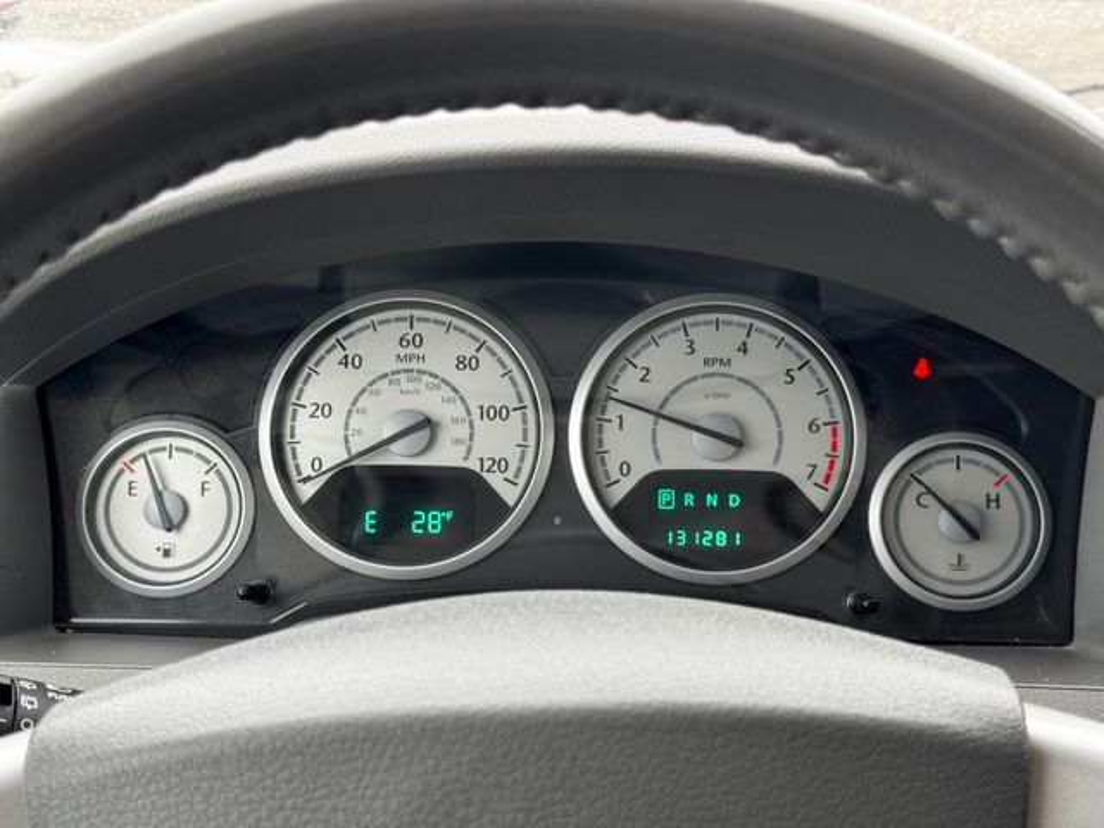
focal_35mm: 48
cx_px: 552
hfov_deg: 39.7
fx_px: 1531
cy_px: 414
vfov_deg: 30.3
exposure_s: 1/121
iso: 80
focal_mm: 6.76
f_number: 1.78
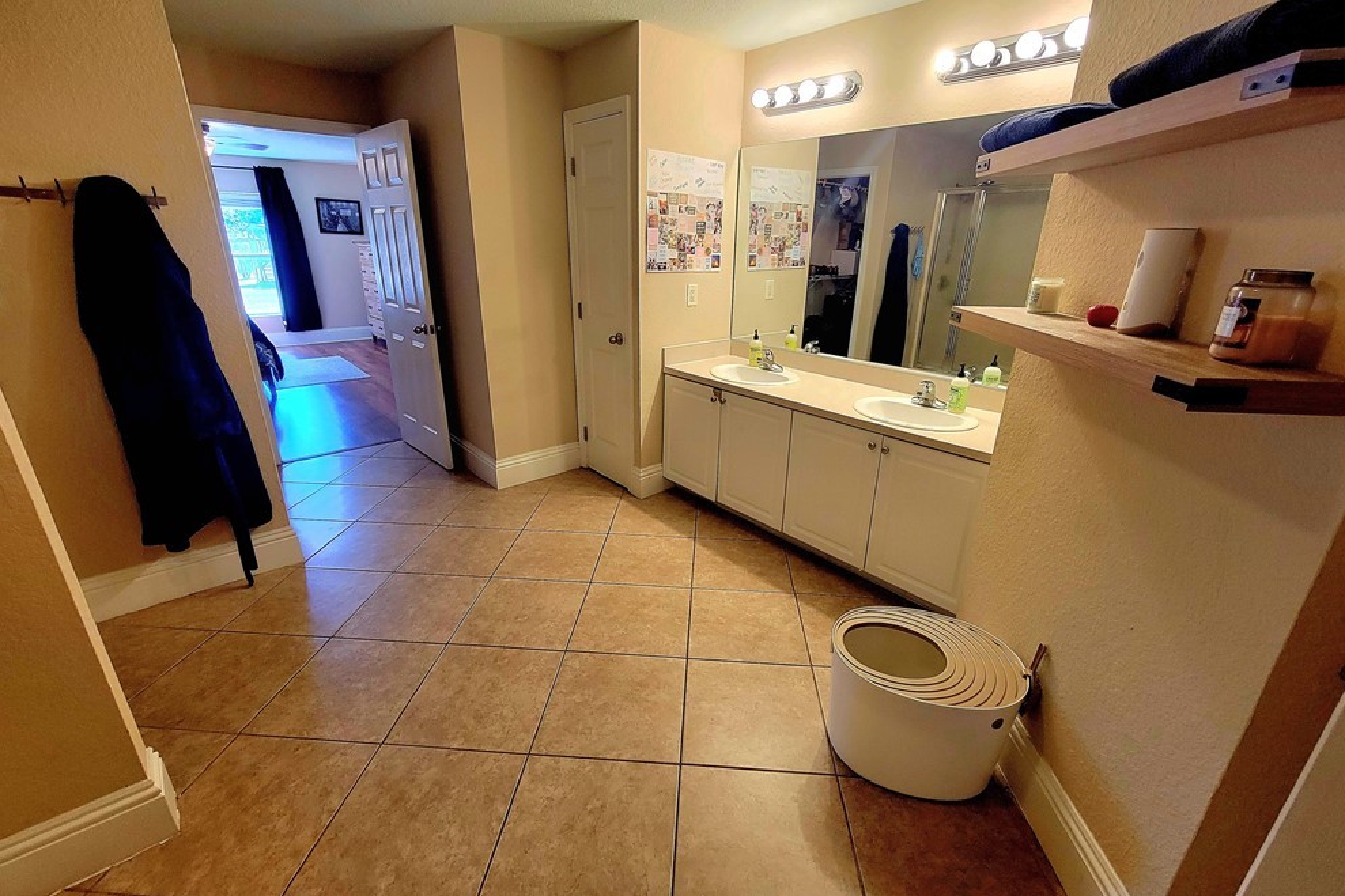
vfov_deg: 81.2
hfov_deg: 104.3
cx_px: 673
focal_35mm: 14
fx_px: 523
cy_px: 457
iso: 250
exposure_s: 1/60.2
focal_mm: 2.2
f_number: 2.2
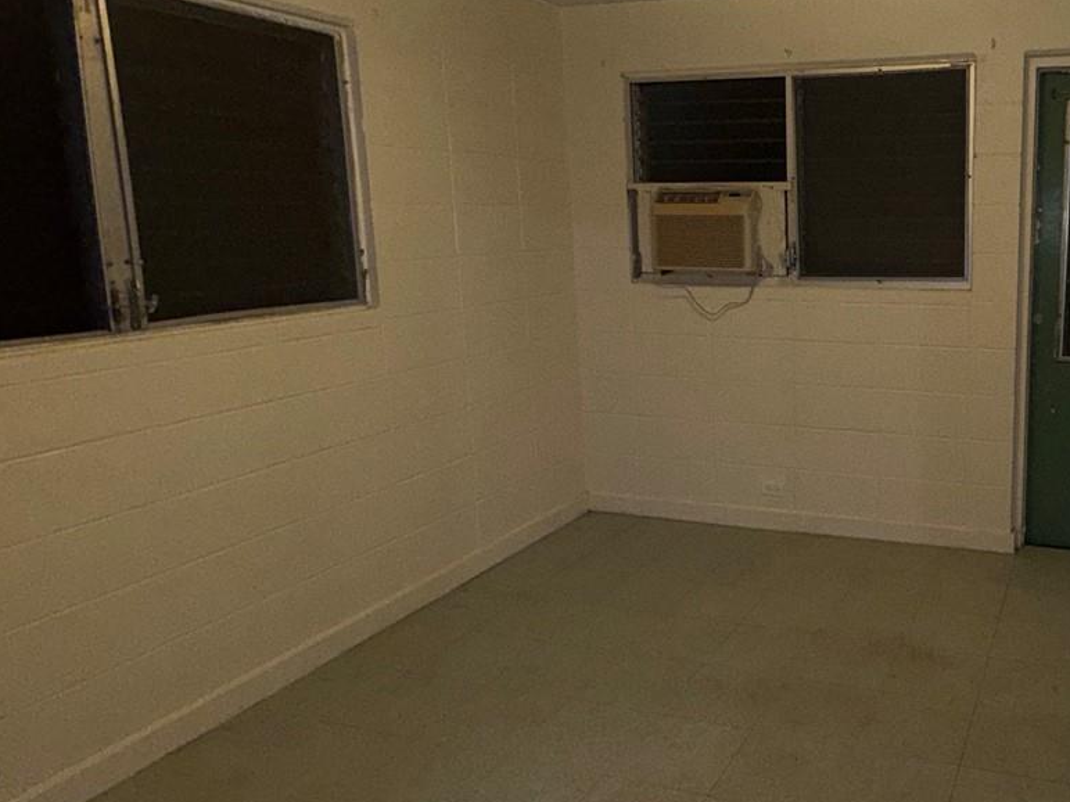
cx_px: 862
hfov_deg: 56.9
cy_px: 357
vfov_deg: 48.1
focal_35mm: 29
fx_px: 896
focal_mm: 2.22
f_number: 2.2
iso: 100
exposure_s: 1/60
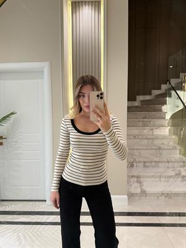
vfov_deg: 71.6
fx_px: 172
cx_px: 93
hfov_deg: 56.8
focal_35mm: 24
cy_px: 124
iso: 125
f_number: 1.78
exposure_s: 1/50
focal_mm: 6.76
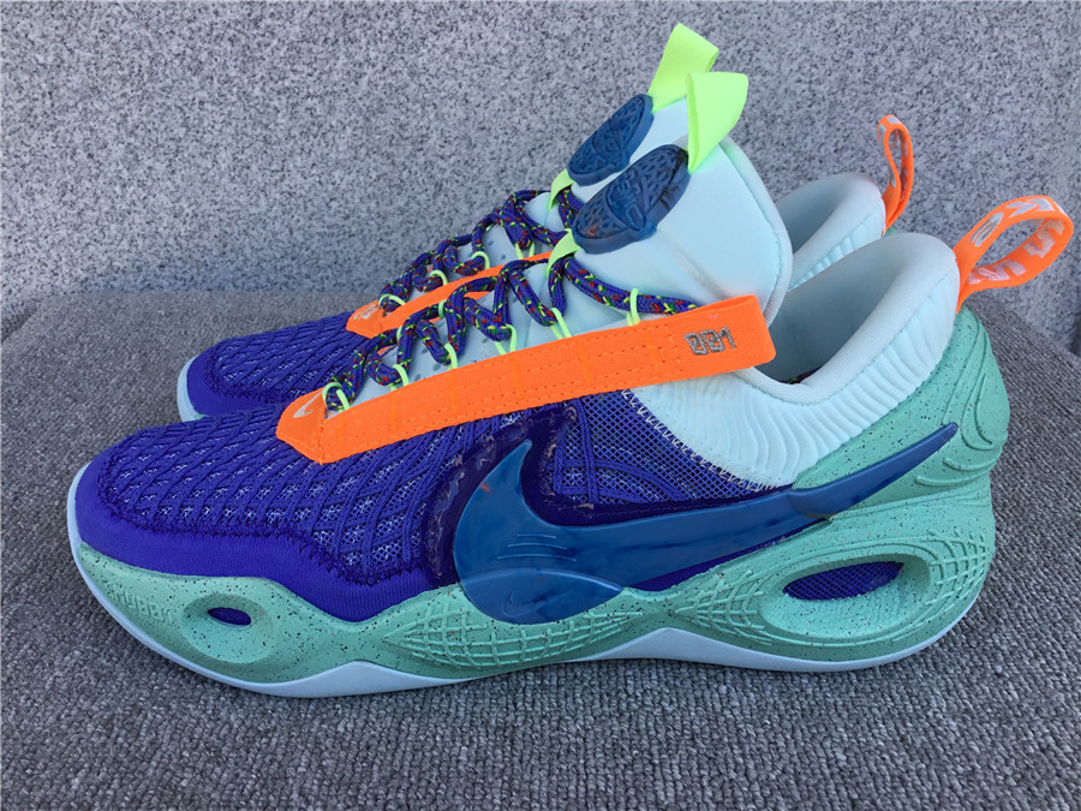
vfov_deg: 45.4
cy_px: 406
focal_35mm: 31
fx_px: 968
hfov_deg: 58.4
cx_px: 540
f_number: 2.4
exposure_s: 1/260
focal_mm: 3.3
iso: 25
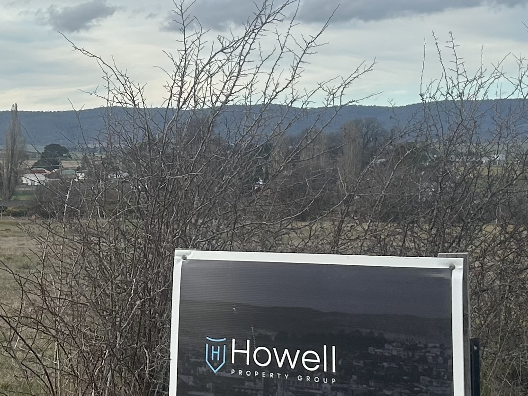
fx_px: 1434
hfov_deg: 20.6
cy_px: 233
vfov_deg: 15.7
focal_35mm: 94
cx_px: 104
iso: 50
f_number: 1.5
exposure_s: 1/1531
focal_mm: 5.7
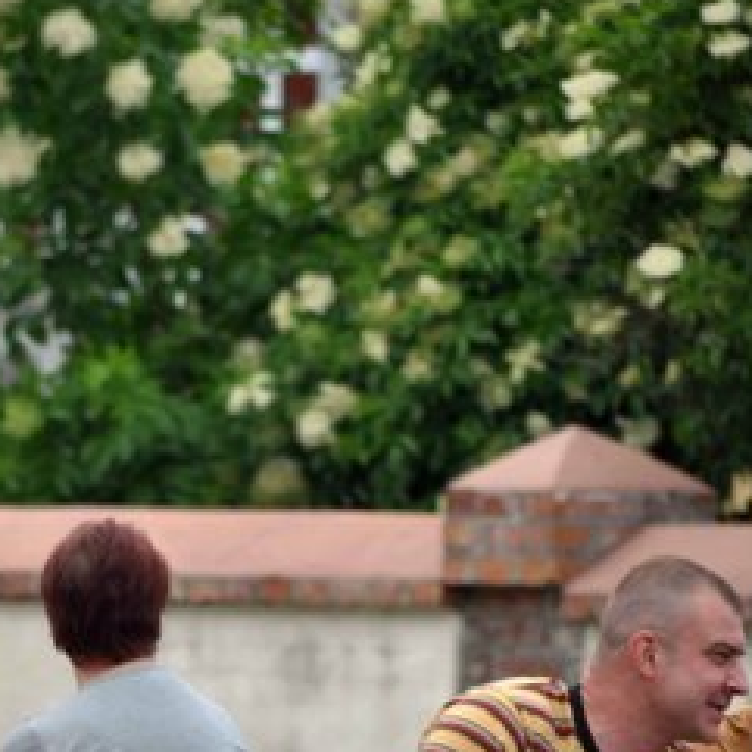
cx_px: -144
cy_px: 608
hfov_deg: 2.5
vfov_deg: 2.5
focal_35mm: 688
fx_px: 16910
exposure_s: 1/320
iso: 200
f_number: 6.3
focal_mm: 200
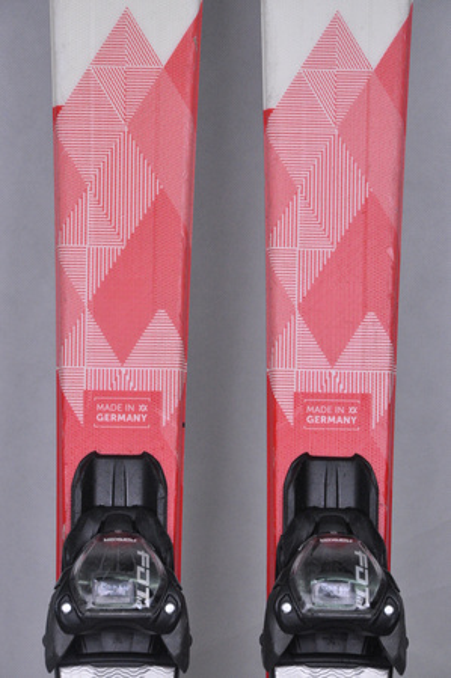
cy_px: 339
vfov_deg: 13.1
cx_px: 226
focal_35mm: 158
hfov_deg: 8.7
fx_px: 2966
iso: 3200
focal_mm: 105
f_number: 9.5
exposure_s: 1/125
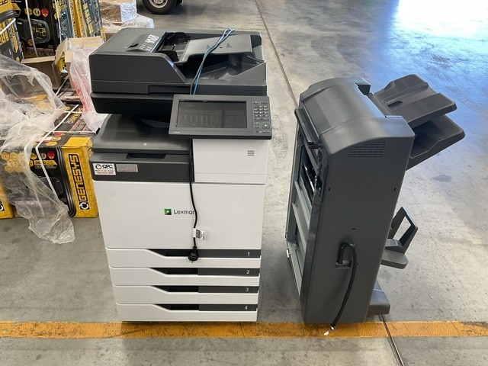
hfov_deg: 61.7
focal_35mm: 29
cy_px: 183
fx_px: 409
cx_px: 244
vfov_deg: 48.2
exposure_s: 1/100
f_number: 1.8
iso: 50
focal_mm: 3
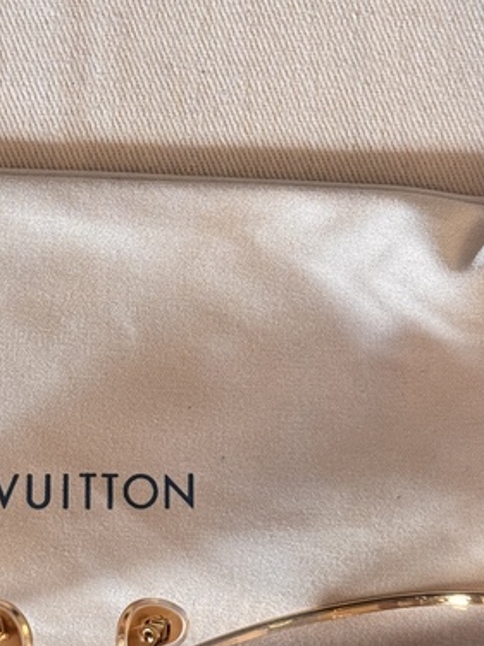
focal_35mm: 129
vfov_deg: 15.3
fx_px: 2406
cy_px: 231
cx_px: 84
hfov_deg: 11.4
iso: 80
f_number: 1.78
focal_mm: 6.76
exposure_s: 1/150
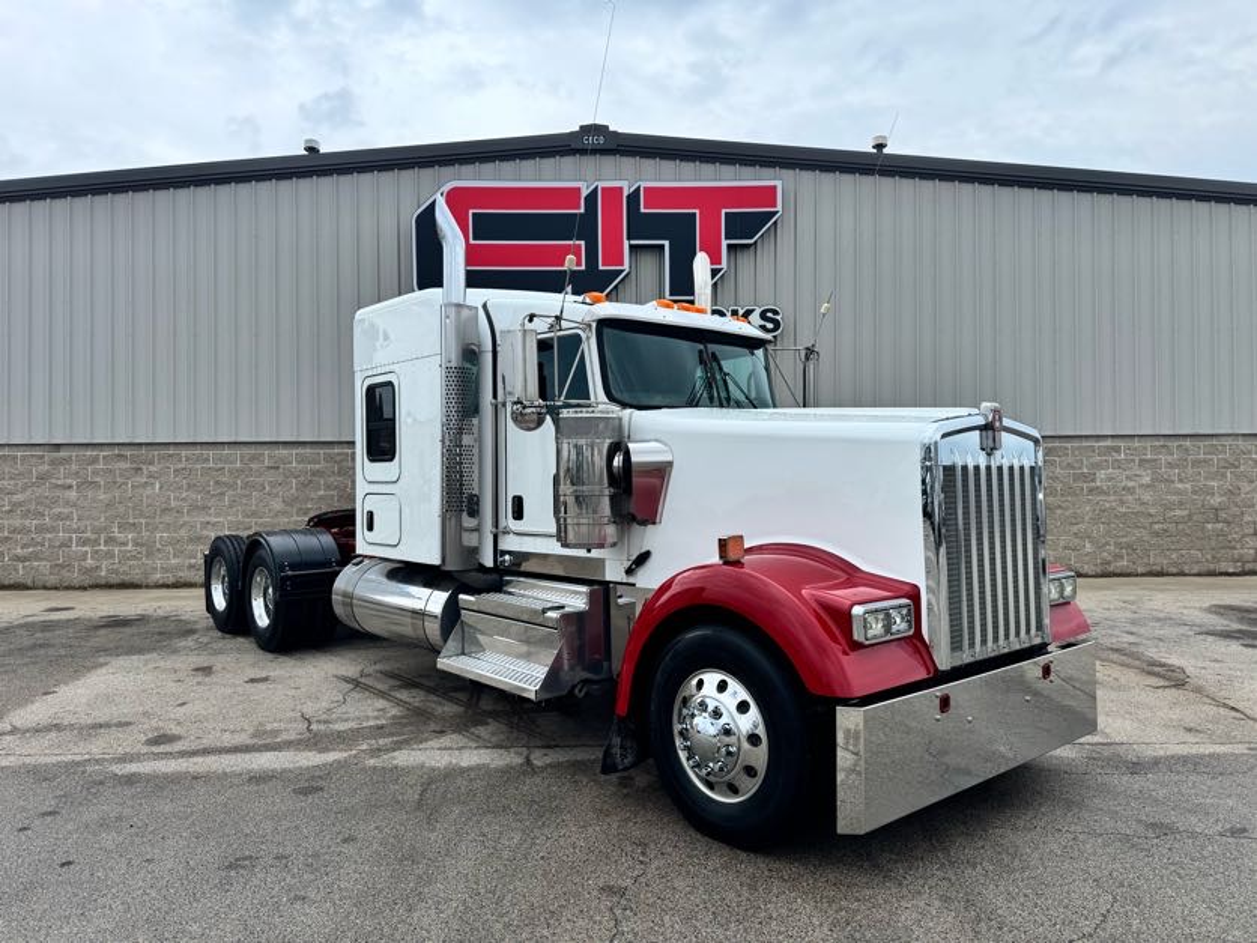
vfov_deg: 56.8
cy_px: 472
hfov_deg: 71.6
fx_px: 872
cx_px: 628
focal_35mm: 24
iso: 80
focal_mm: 6.76
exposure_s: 1/2105
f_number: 1.78
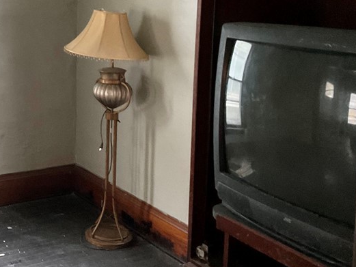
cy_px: 43
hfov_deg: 32.1
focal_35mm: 57
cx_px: 36
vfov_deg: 25.1
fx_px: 586
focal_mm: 3
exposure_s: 1/30
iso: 400
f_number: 1.8
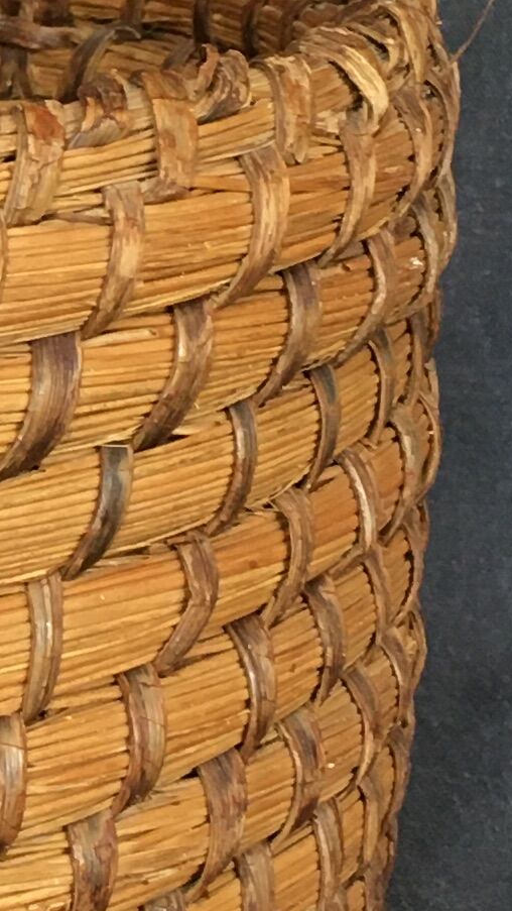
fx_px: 3403
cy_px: 338
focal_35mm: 141
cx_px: -524
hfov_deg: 8.2
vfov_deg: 15.2
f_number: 2.2
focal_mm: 4.15
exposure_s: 1/33
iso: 125
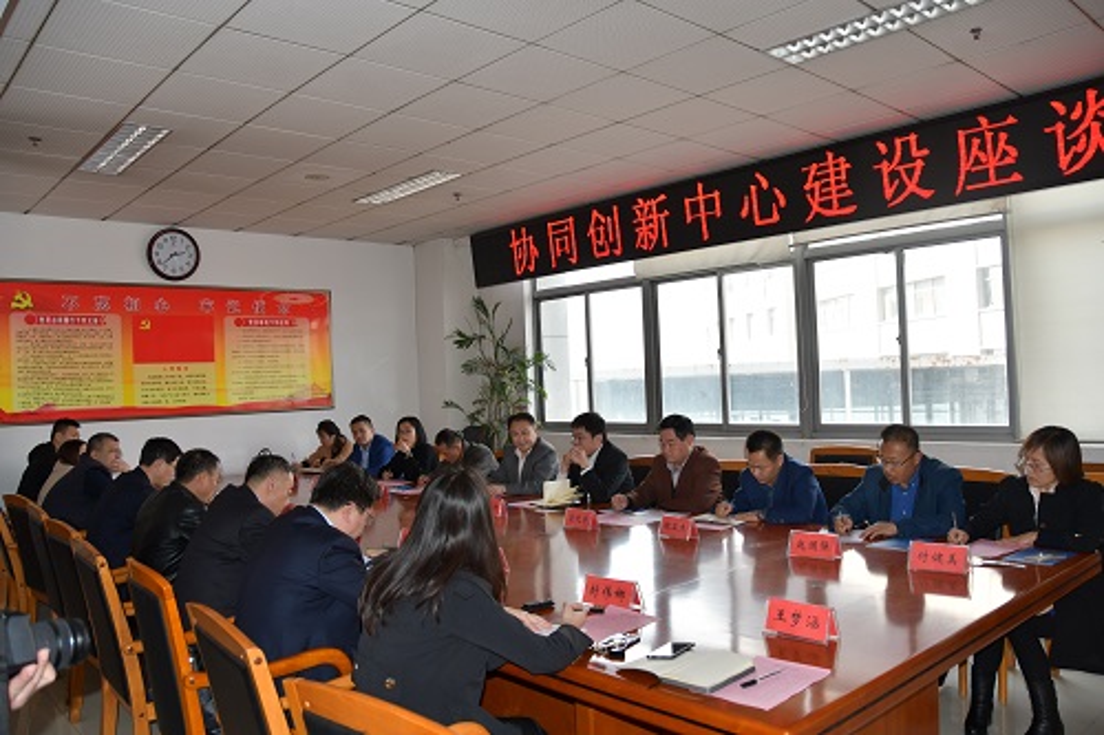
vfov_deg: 47.9
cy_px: 368
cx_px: 552
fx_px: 828
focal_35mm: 27
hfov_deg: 67.4
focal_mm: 18
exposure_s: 1/160
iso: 200
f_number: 3.5
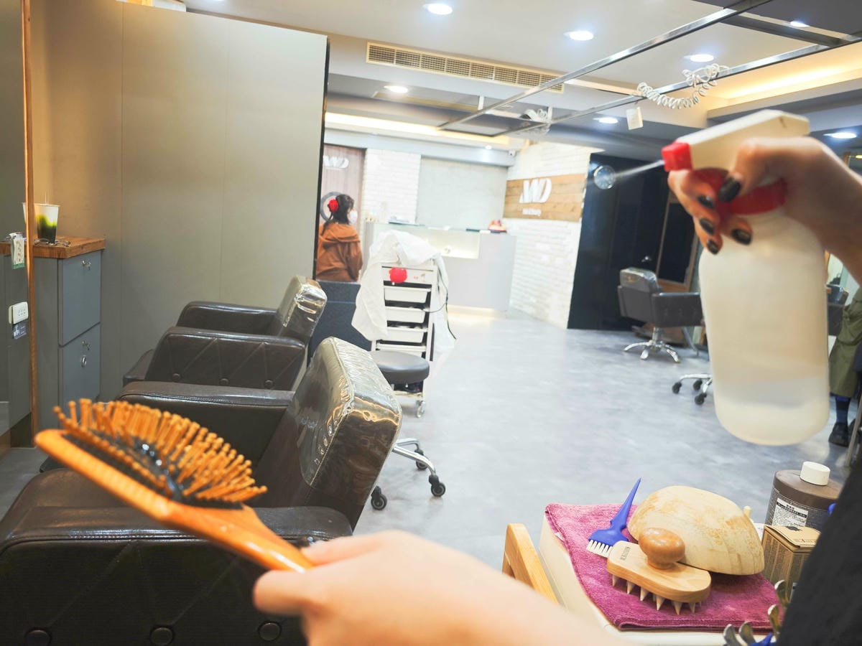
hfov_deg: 73.9
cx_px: 431
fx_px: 573
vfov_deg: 58.9
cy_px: 323
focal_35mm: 23
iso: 250
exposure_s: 1/60
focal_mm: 8.72
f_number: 2
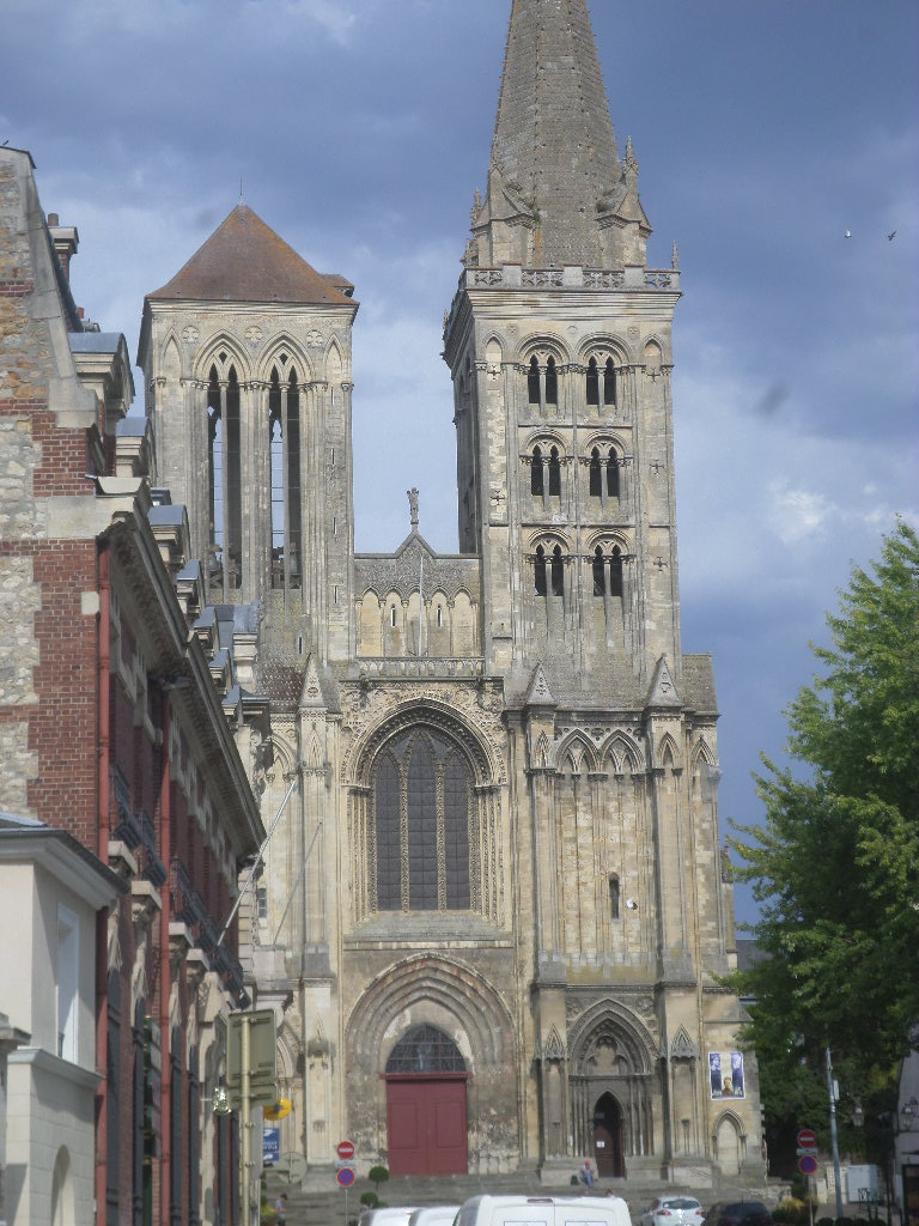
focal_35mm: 81
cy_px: 613
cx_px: 460
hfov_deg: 18.2
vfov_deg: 24.1
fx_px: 2867
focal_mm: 14.6
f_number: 4.7
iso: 80
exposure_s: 1/750
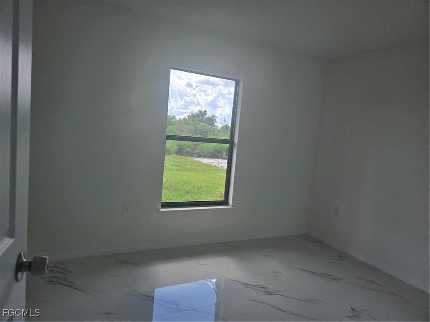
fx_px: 286
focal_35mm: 23
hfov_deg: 73.9
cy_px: 161
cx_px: 215
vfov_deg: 58.9
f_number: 1.8
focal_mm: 5.4
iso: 80
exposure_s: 1/984
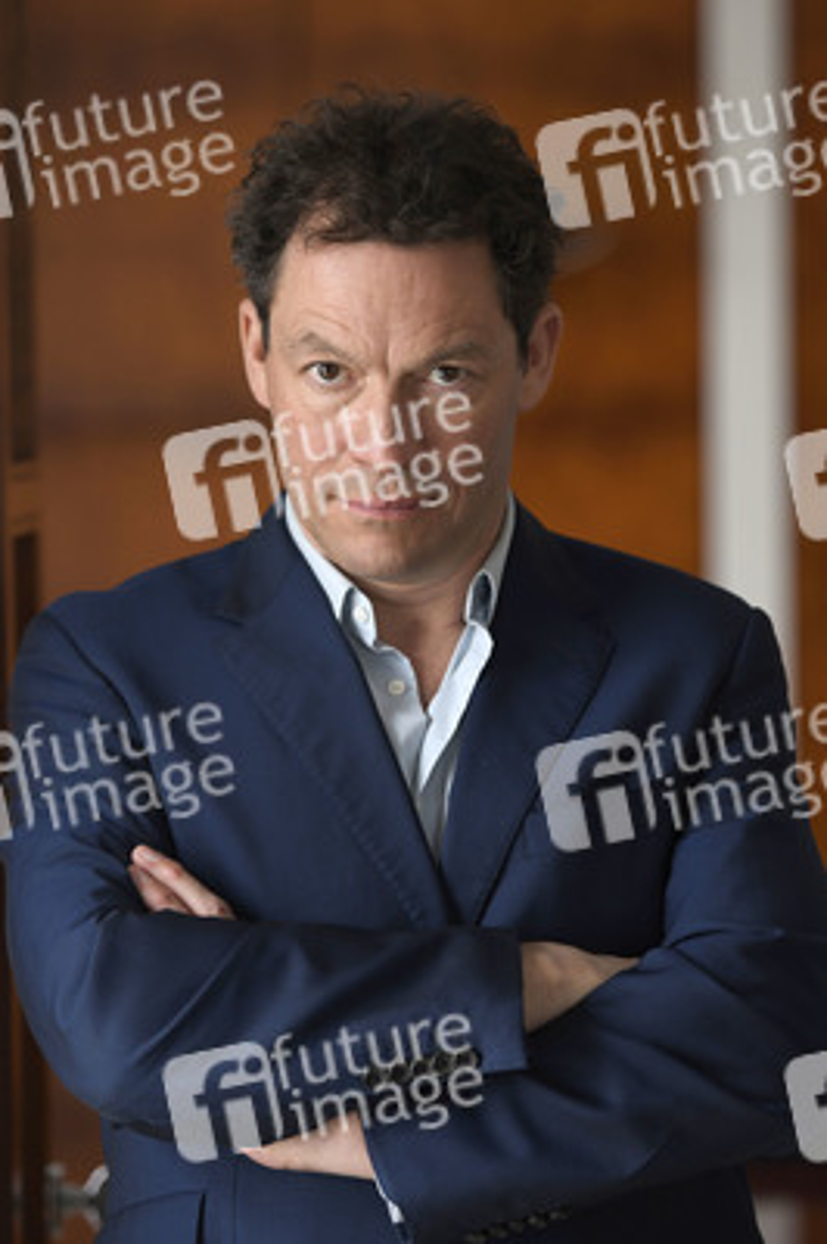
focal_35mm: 140
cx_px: 414
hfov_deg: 9.8
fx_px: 4832
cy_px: 622
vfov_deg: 14.7
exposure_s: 1/100
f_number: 3.5
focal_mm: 140
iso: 800
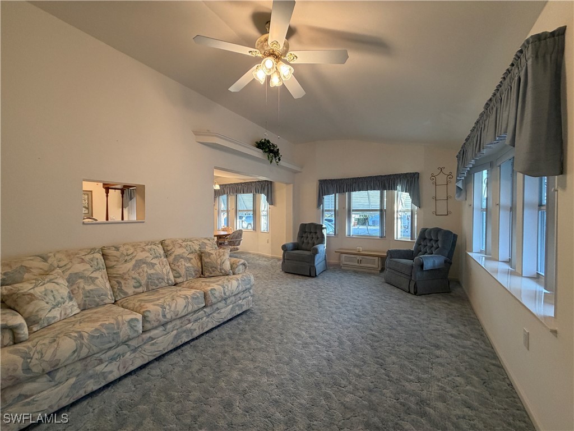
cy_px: 216
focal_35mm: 14
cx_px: 287
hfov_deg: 102.1
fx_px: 232
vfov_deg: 85.7
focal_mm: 2.22
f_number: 2.2
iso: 250
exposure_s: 1/60
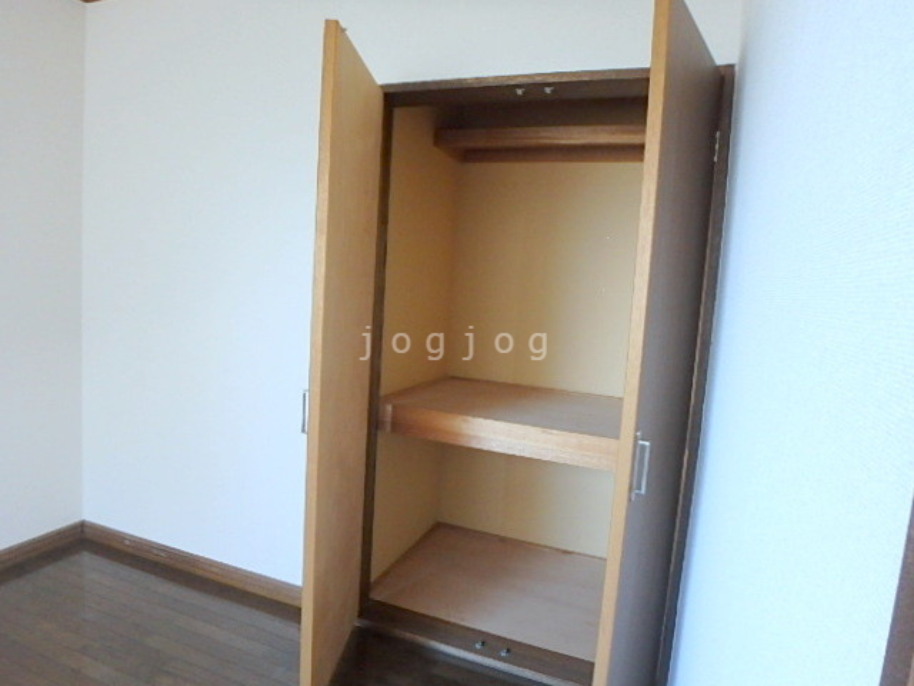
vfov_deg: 63.4
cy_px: 343
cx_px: 457
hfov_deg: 79.0
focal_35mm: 21
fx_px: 554
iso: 500
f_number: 3.5
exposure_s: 1/30
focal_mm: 3.7
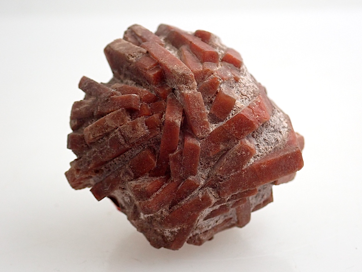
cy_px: 136
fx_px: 983
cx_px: 181
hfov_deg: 20.9
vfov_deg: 15.7
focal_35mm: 94
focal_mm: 16.79
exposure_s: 1/60
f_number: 4.7
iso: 800
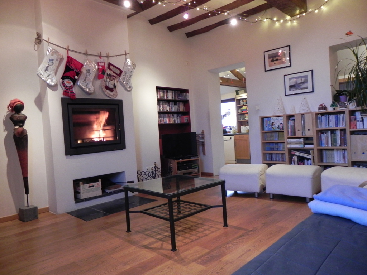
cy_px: 138
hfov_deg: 67.3
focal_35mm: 26
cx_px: 184
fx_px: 276
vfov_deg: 53.1
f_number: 2.8
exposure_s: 1/27.1
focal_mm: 4.6
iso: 400
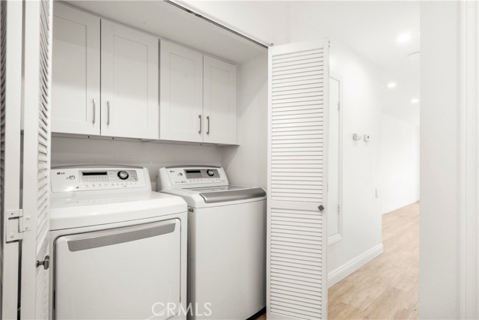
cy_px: 160
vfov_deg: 70.5
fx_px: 226
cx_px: 240
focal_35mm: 17
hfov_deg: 93.3
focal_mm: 17
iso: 2500
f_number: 10
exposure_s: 1/25
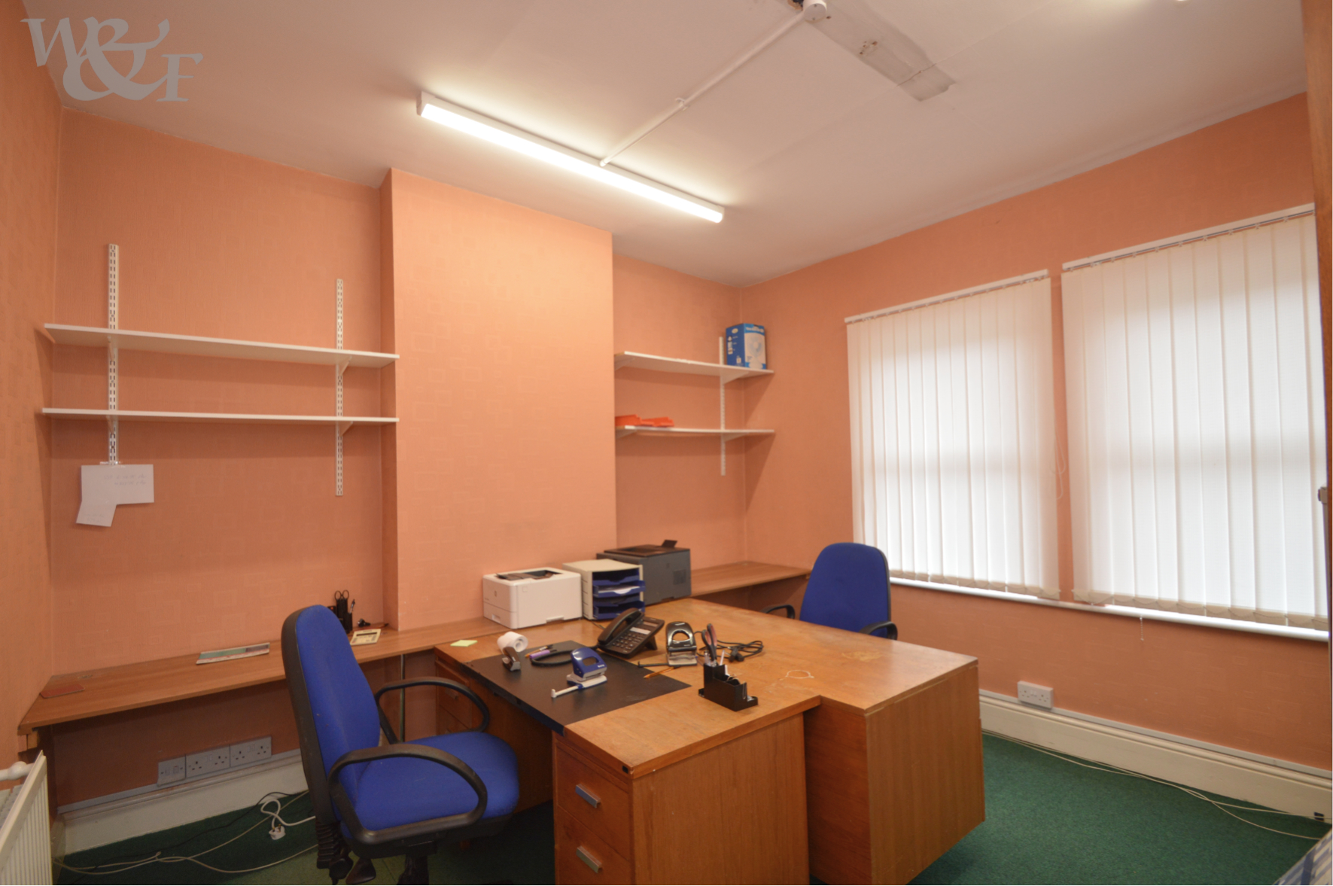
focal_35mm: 15
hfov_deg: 100.4
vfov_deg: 77.2
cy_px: 443
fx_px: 555
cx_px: 666
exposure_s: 1/60
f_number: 4
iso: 400
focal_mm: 10
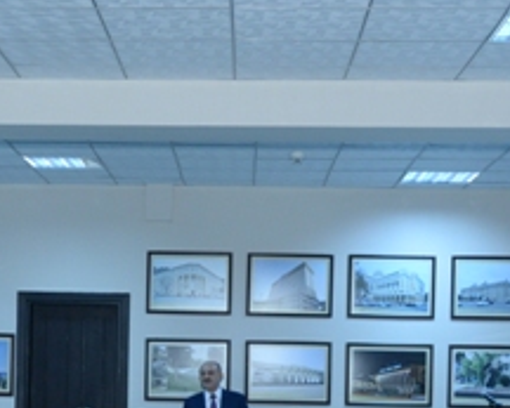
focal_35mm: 89
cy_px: 376
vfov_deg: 17.0
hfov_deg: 21.3
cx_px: 123
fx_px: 1344
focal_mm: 32
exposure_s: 1/125
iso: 2200
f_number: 5
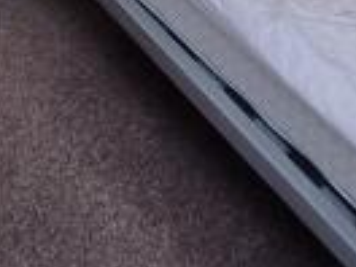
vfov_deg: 12.0
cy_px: -356
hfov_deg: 18.9
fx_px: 1039
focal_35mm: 101
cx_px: 356
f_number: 2.2
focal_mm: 2.2
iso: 160
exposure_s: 1/50
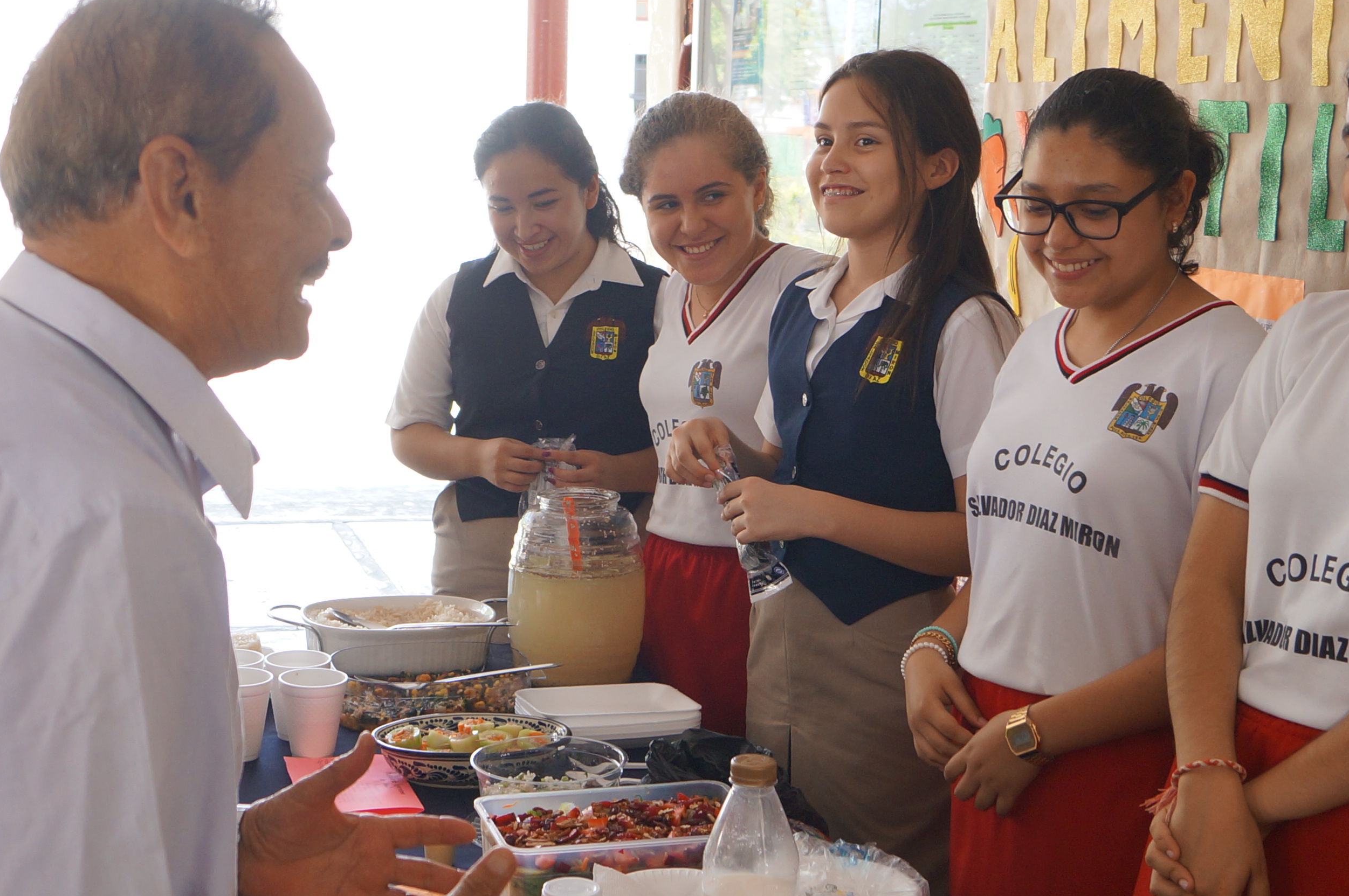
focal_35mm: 53
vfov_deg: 25.5
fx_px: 1984
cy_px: 468
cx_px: 563
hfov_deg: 37.5
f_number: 4
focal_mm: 18
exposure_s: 1/160
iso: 250
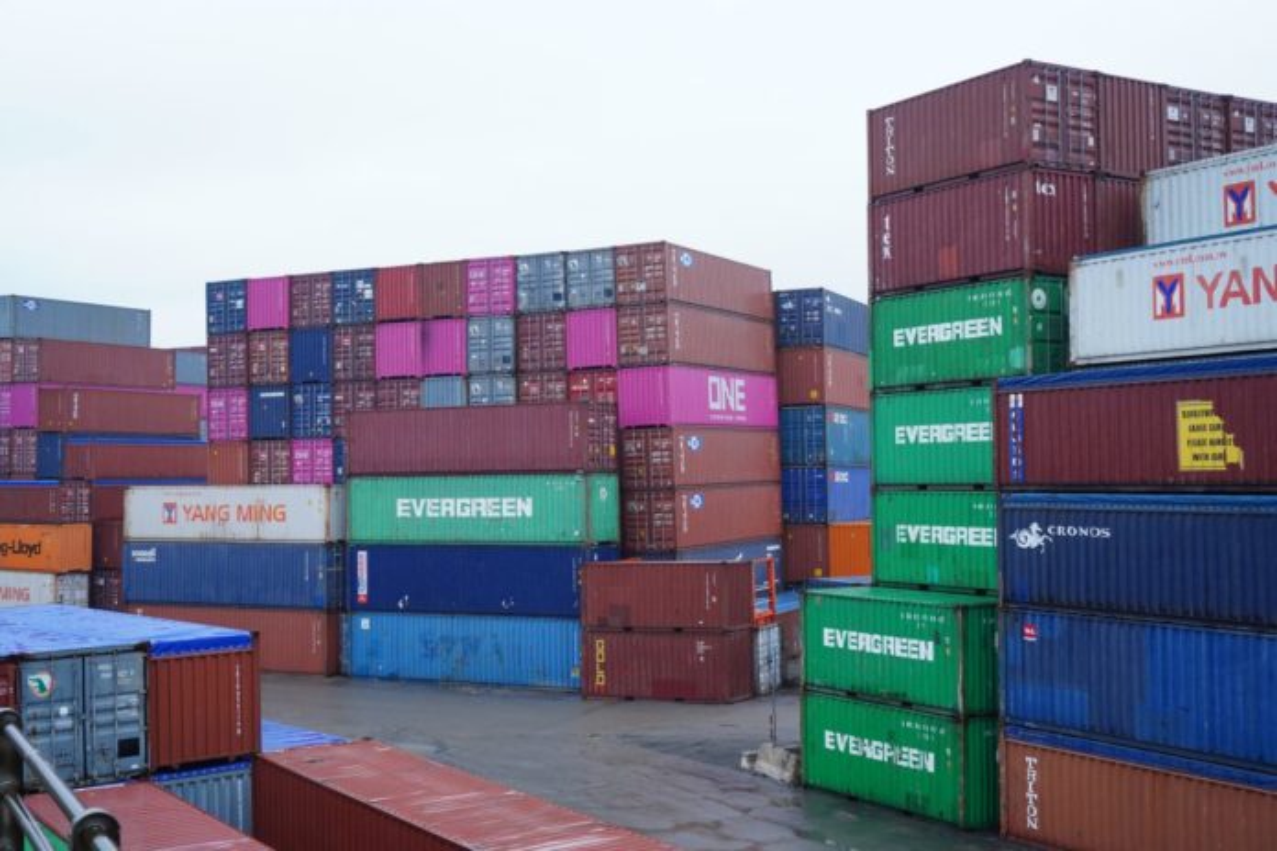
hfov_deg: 46.4
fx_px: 1490
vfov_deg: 31.9
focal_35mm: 42
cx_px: 638
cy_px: 426
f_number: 8
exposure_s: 1/160
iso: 1600
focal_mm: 42
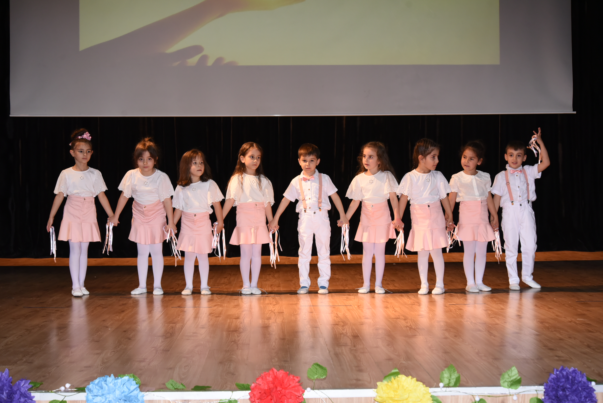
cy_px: 202
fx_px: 871
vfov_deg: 26.0
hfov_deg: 38.2
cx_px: 302
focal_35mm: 52
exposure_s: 1/125
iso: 2000
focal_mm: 52
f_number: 6.3
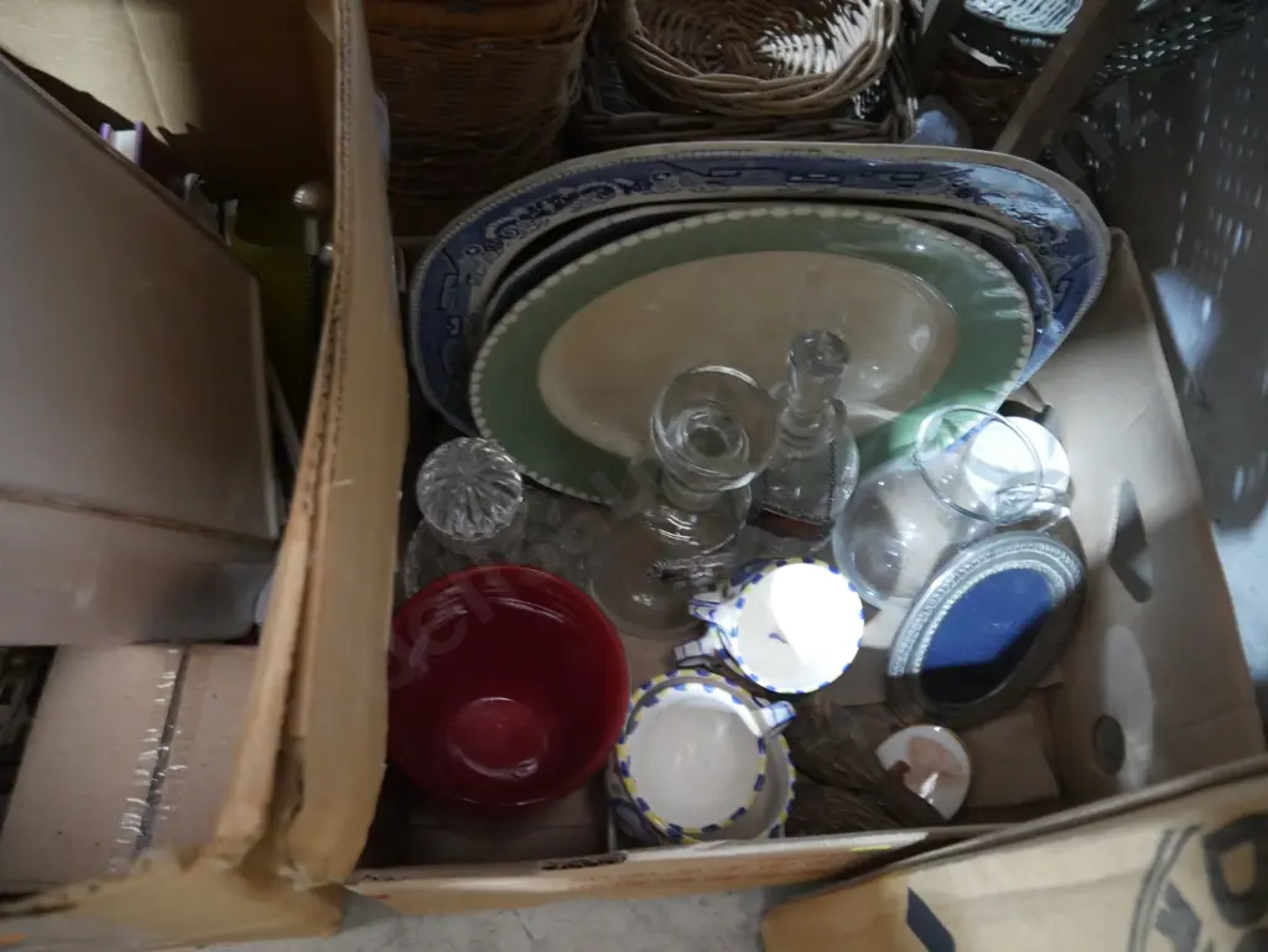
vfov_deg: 49.8
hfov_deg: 63.4
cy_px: 476
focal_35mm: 28
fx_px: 1026
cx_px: 634
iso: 3200
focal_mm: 14
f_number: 3.5
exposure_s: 1/25
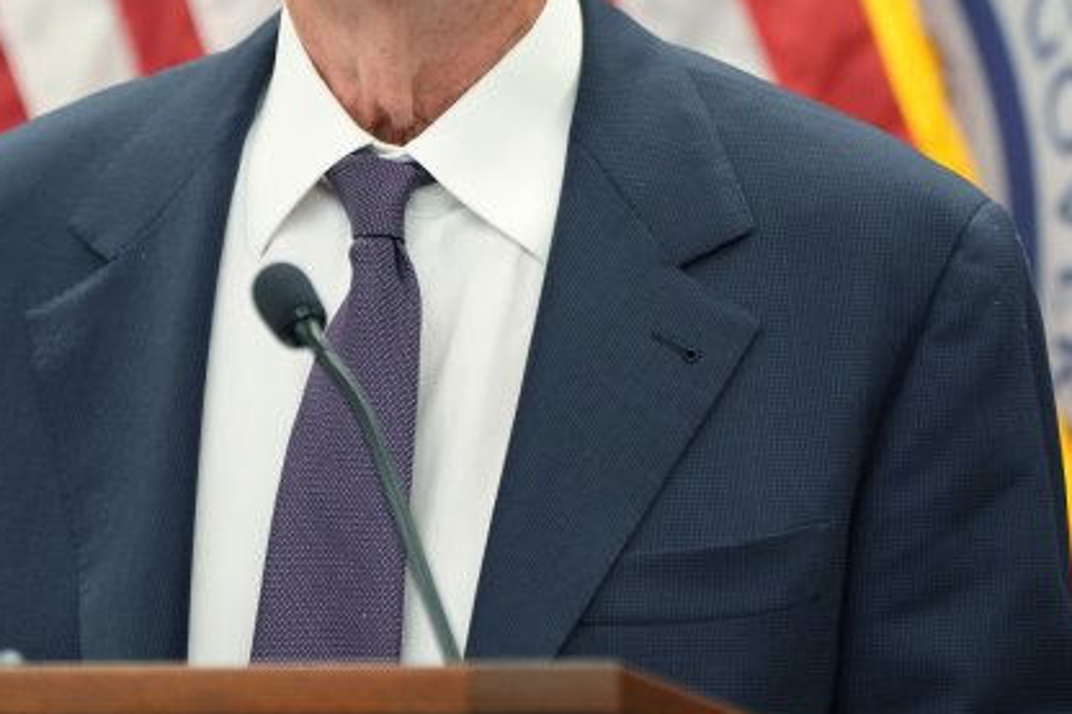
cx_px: 500
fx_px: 21371
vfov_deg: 1.9
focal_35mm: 718
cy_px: 63
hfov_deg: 2.9
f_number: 5.6
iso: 2500
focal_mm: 373
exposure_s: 1/160
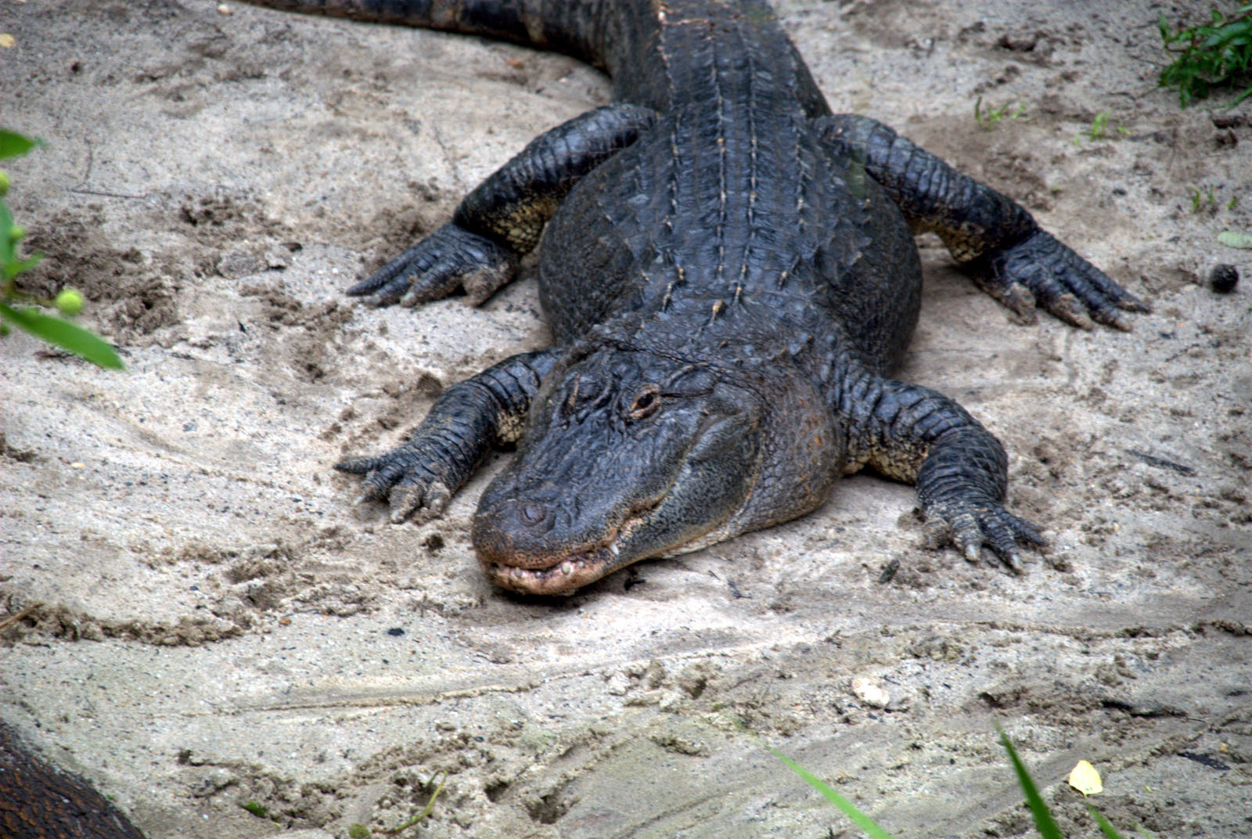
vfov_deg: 4.6
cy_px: 420
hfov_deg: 6.9
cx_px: 626
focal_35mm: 300
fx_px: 10449
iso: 400
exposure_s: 1/100
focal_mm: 200
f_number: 6.3
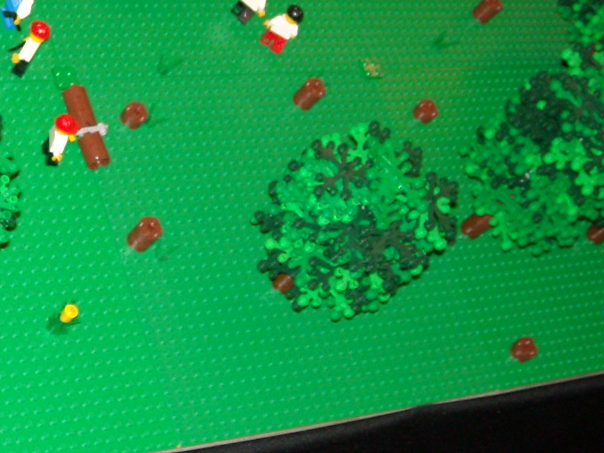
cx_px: 64
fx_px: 1518
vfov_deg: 16.9
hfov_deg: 22.0
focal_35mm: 87
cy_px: 105
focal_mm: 5.7
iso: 200
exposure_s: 1/60
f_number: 2.8
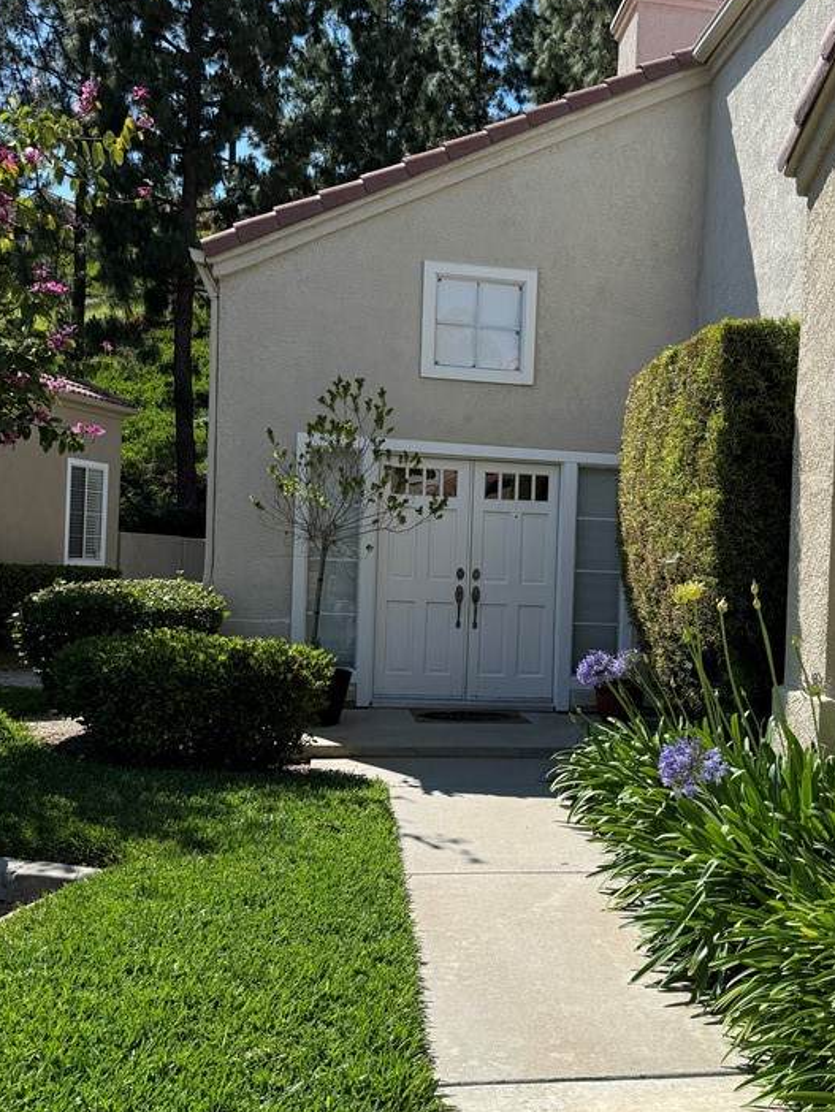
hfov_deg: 40.2
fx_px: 1125
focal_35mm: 35
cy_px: 585
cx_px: 564
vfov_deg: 52.6
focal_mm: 6.76
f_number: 1.78
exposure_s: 1/3802
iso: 80
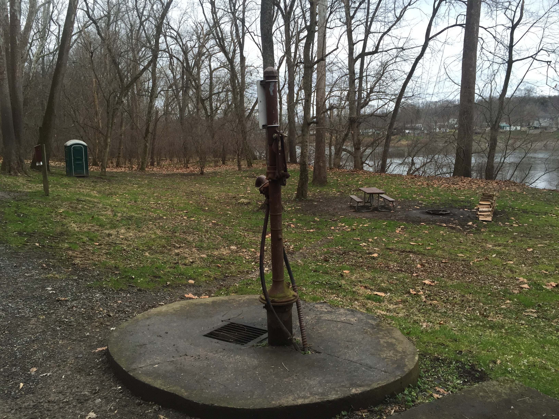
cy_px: 210
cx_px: 280
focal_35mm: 29
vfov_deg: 48.2
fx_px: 468
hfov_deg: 61.7
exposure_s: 1/120
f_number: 2.2
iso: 50
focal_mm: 4.15
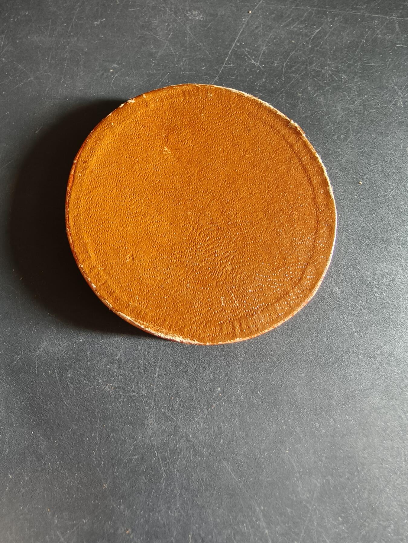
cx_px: 204
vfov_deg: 73.9
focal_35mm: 23
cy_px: 272
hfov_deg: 58.9
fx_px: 361
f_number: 2
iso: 2000
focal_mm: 2.32
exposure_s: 1/20.8
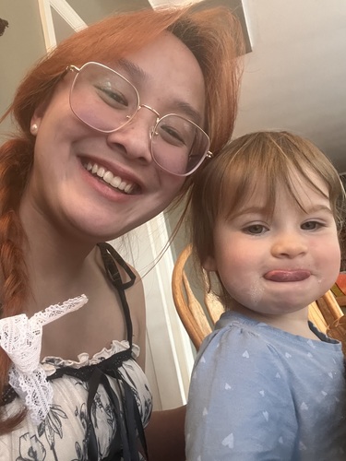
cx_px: 173
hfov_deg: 46.8
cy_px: 230
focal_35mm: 30
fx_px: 400
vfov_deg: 60.0
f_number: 2.2
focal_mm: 2.71
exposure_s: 1/60
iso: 320
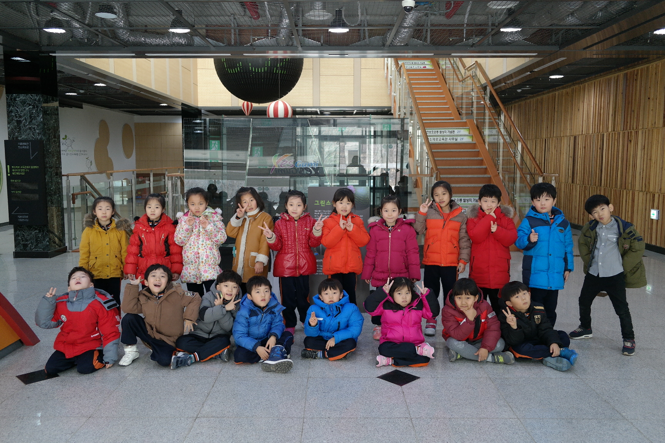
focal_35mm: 30
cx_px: 332
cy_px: 222
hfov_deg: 61.9
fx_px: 554
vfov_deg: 43.6
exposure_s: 1/40
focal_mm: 20
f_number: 3.5
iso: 400
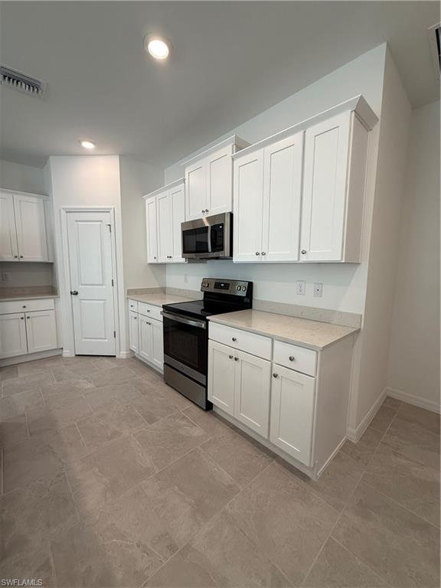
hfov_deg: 85.7
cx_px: 220
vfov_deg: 102.1
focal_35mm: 14
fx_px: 238
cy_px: 294
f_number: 2.2
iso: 125
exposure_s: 1/120
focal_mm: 2.22
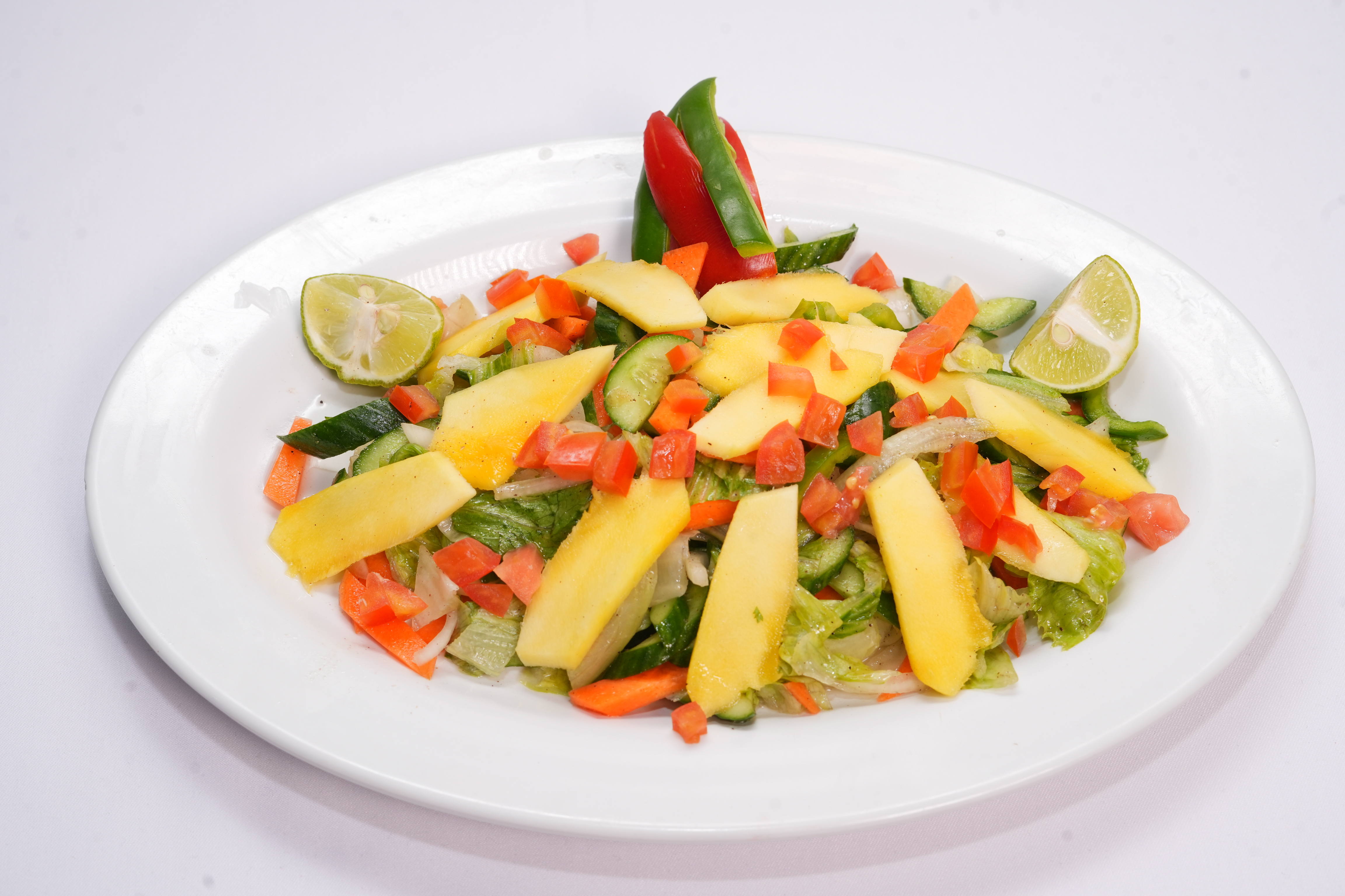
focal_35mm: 50
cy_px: 448
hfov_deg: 39.6
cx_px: 672
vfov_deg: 27.0
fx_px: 1868
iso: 320
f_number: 8
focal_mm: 50
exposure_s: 1/100
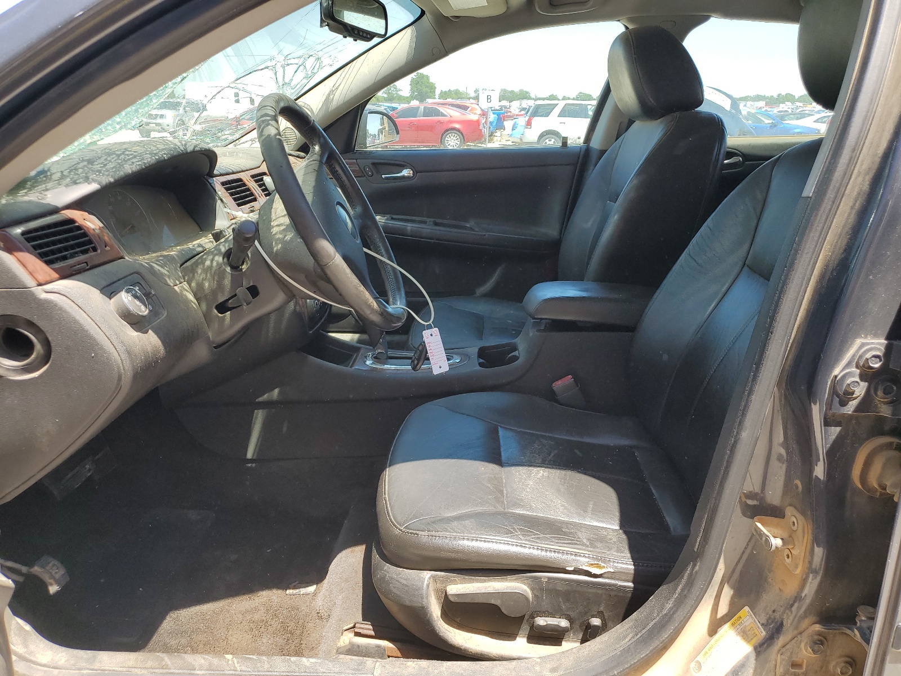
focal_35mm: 26
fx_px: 677
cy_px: 338
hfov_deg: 67.3
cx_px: 450
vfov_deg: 53.1
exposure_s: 1/625
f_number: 1.5
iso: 50
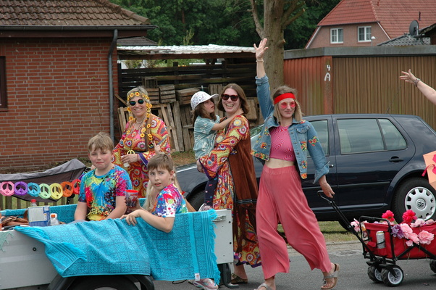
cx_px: 218
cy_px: 145
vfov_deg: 13.0
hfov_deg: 19.5
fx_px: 1270
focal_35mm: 105
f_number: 7.1
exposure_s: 1/200
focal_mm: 70
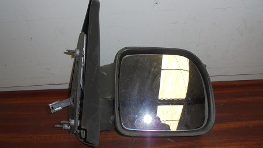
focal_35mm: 29
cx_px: 133
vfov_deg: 40.2
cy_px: 66
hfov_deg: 66.0
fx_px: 202
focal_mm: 4.6
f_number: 3.5
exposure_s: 1/30
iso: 100
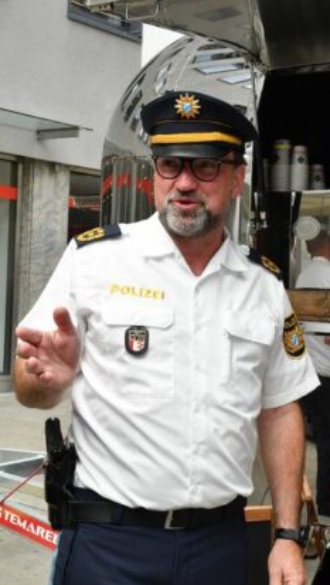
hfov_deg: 19.7
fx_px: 928
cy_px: 290
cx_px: 304
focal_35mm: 60
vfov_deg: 35.0
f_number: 11
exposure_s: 1/500
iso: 1000
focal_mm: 25
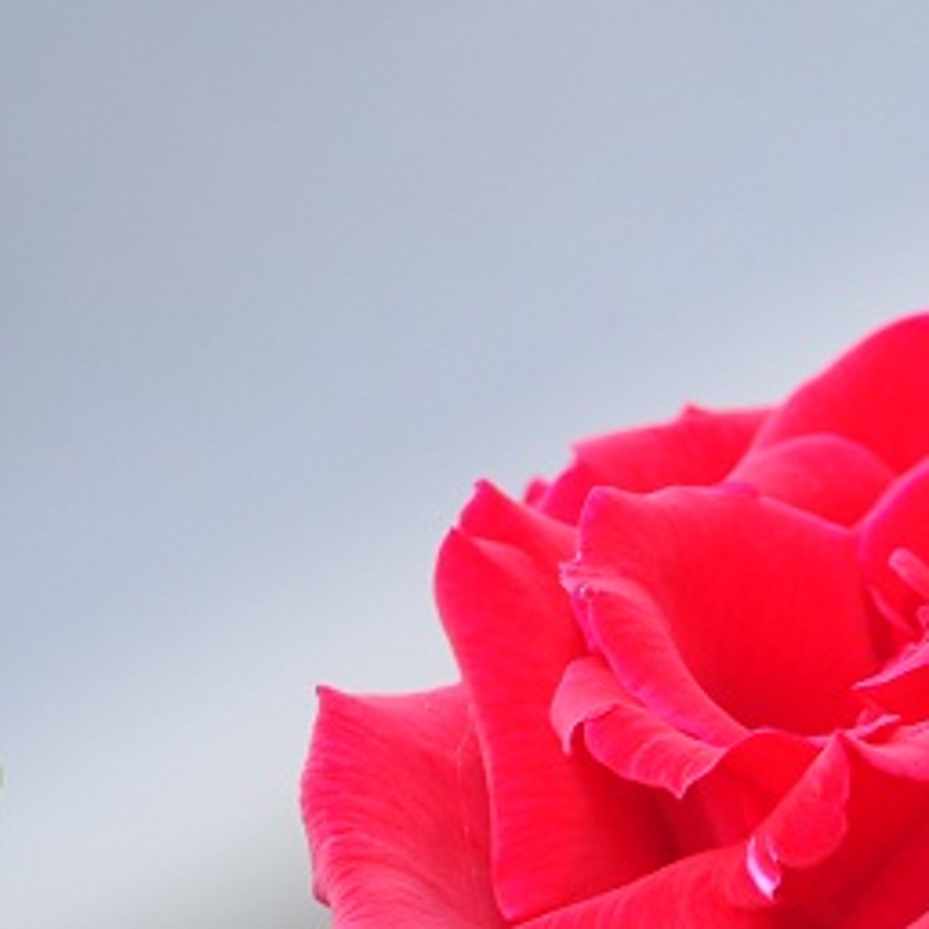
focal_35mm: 406
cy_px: 840
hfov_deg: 4.3
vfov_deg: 4.3
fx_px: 12327
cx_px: 1002
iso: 100
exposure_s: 1/80
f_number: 5
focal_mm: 102
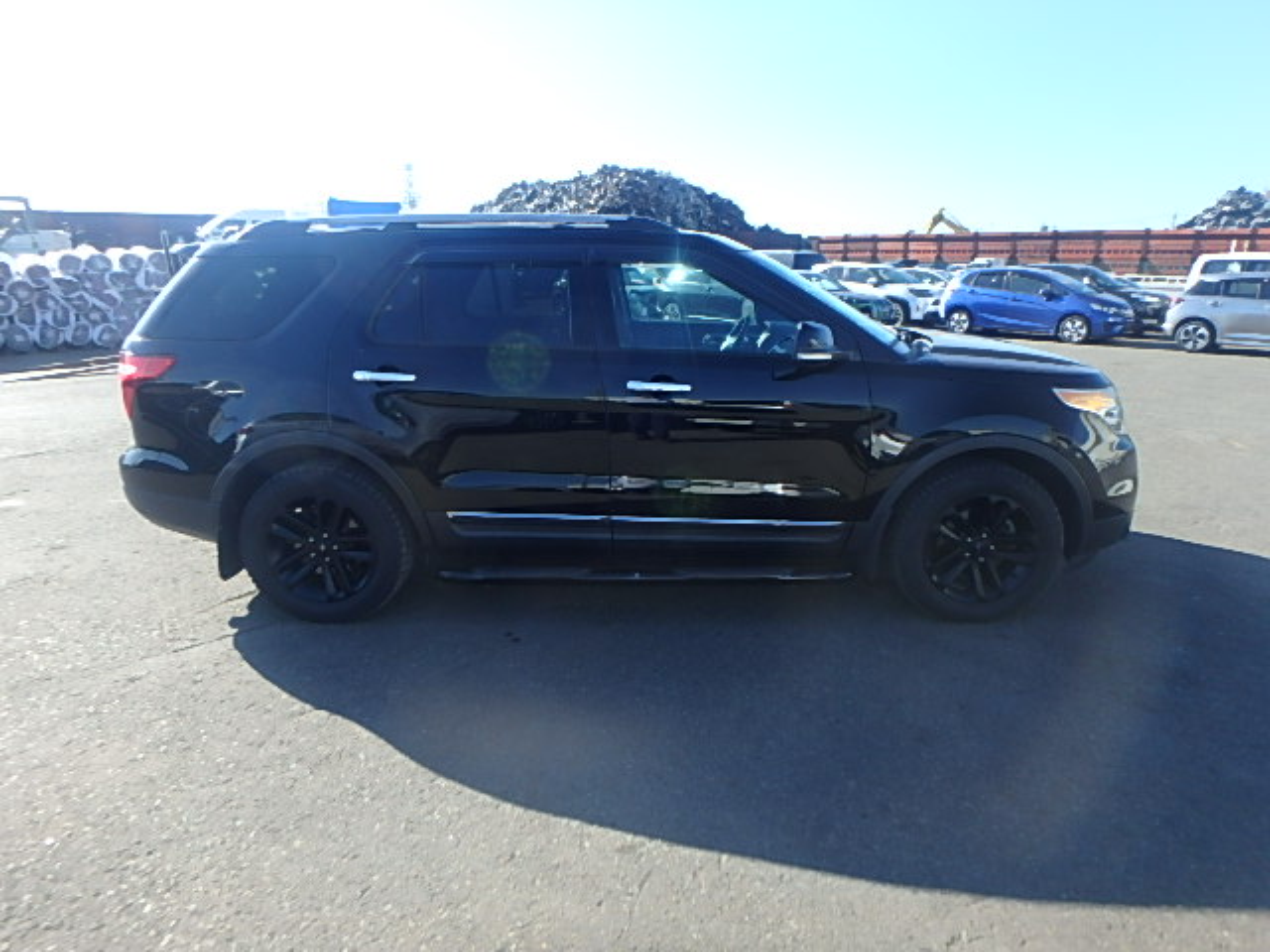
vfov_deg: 63.4
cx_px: 635
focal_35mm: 21
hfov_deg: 79.0
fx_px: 770
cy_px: 476
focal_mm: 3.7
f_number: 3.5
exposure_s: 1/400
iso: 125
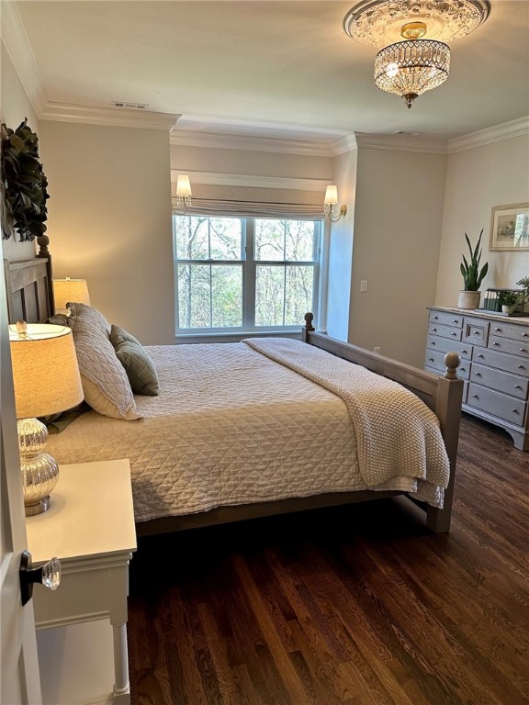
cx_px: 264
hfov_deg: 56.8
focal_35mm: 24
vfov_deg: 71.6
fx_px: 489
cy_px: 352
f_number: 1.78
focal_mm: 6.86
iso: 125
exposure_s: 1/120
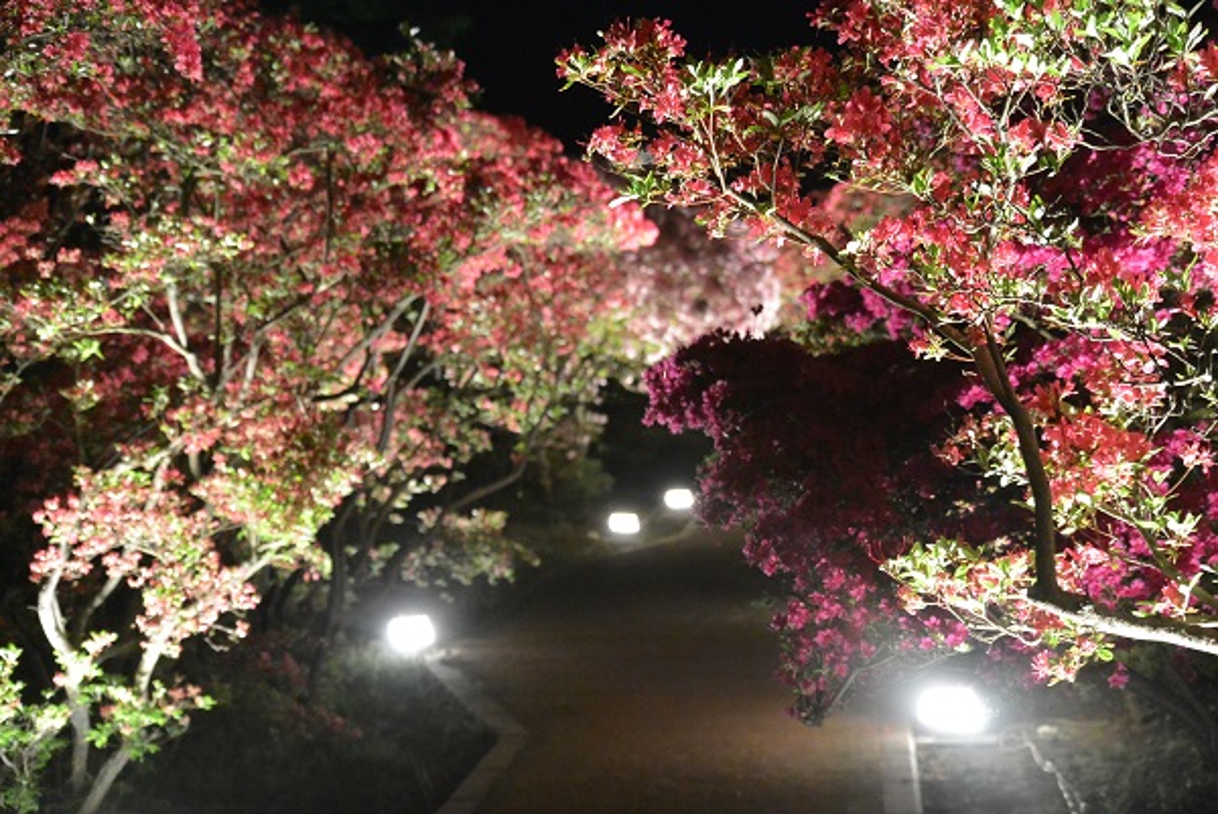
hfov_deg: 25.0
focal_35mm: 81
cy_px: 407
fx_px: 2742
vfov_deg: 16.9
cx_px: 609
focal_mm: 30
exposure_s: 1/15
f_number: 3.8
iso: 1250
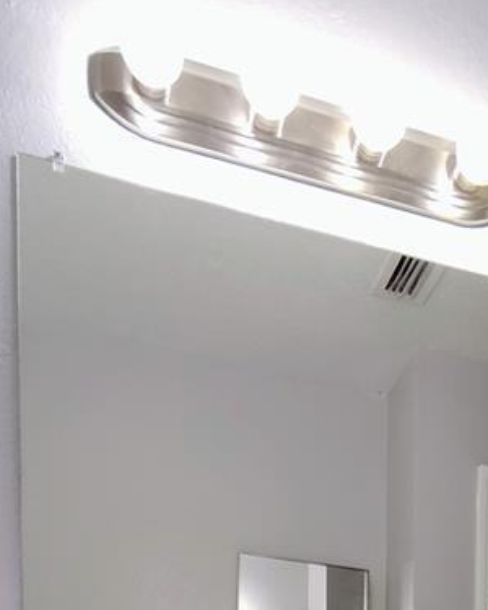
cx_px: 473
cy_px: 909
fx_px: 903
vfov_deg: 26.9
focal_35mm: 50
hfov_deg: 28.6
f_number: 2.2
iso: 290
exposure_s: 1/60
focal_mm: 2.13
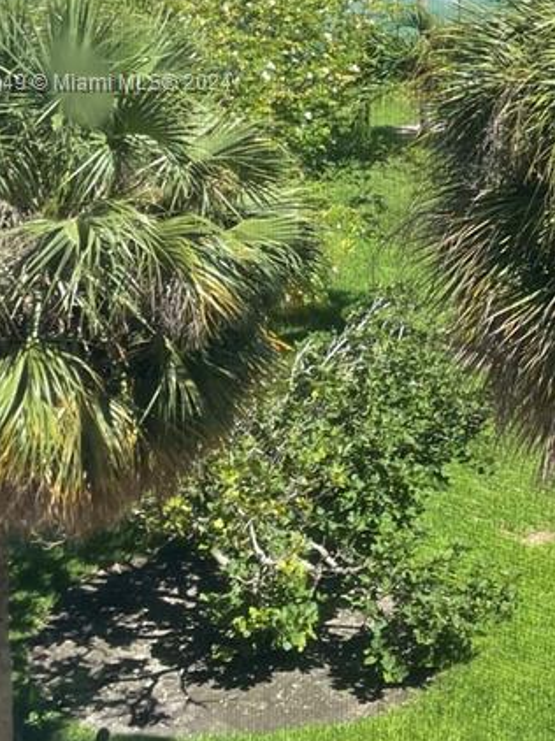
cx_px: 701
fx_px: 1584
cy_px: 84
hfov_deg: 18.6
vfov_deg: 25.6
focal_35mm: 74
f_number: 1.6
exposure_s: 1/1887
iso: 32
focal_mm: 4.2
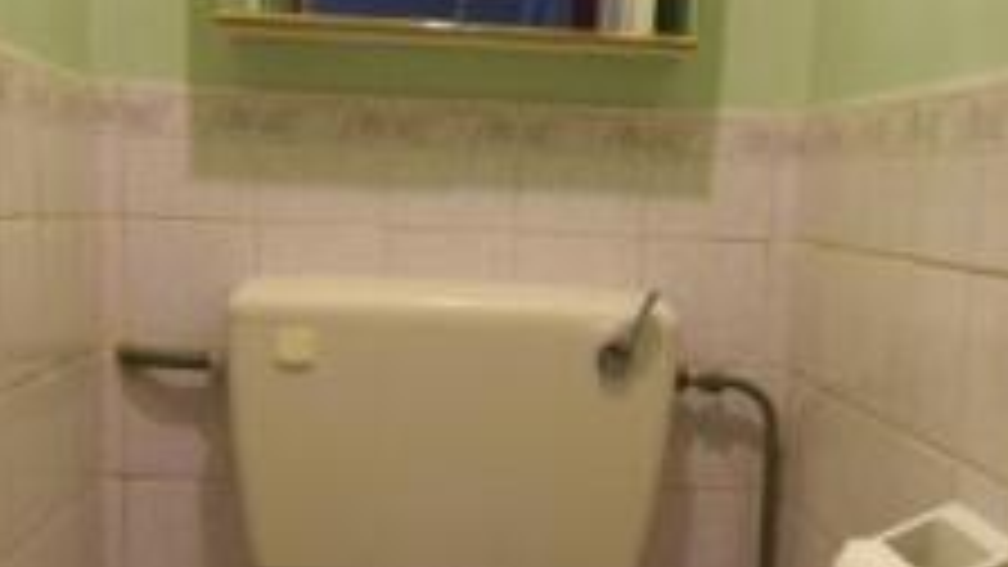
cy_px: 470
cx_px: 513
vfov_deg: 21.5
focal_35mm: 55
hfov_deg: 37.8
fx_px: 1470
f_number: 4
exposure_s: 1/60
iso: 800
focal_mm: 12
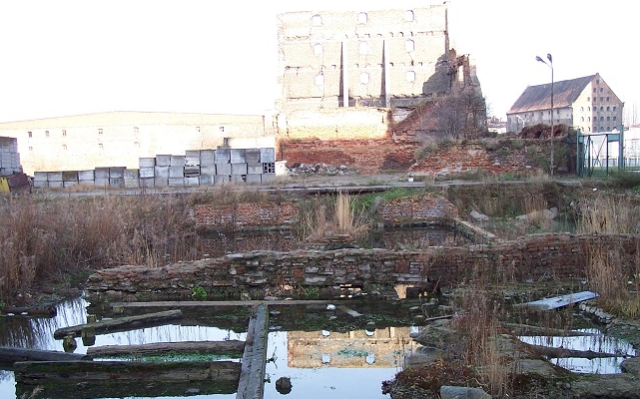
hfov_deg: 46.2
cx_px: 320
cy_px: 238
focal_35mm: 43
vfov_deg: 29.8
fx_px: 750
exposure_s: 1/180
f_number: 2.8
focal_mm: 6.7
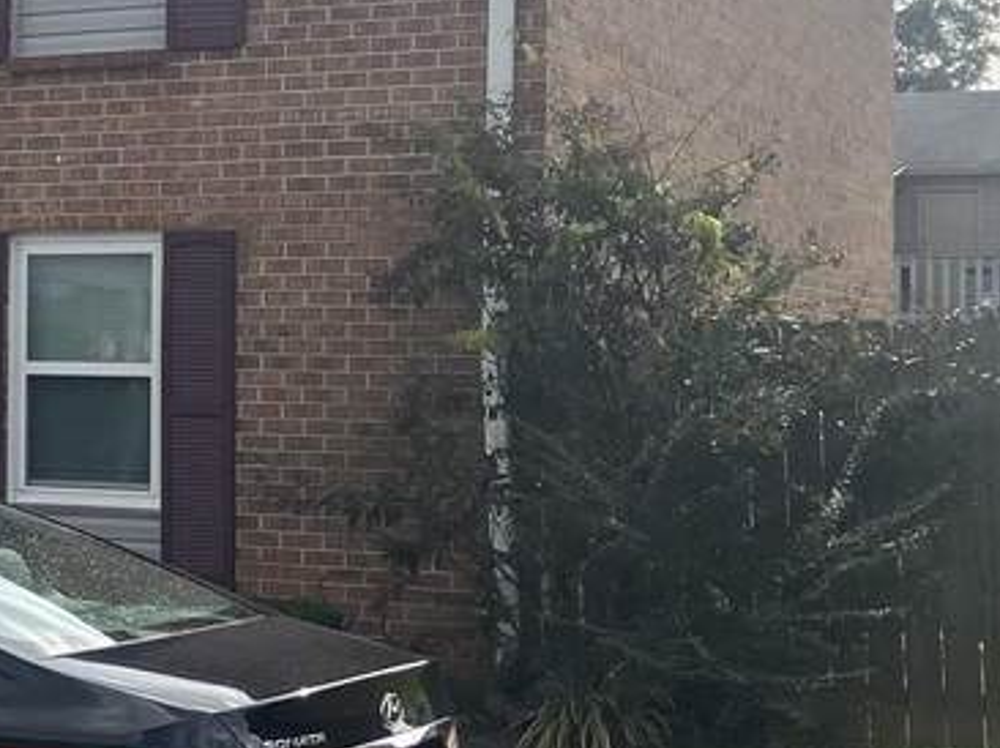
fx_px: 2829
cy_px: 330
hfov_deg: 17.7
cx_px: -552
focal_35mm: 98
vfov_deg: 15.1
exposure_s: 1/2558
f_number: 1.8
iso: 32
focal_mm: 3.99
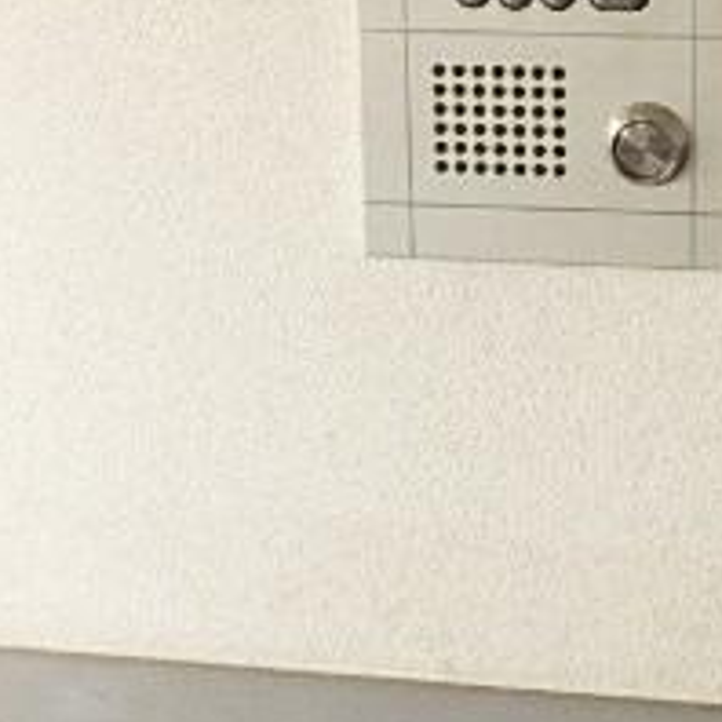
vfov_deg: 26.4
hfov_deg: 27.3
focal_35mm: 60
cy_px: -73
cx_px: 682
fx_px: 1416
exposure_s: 1/250
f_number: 3.5
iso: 640
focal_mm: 3.7
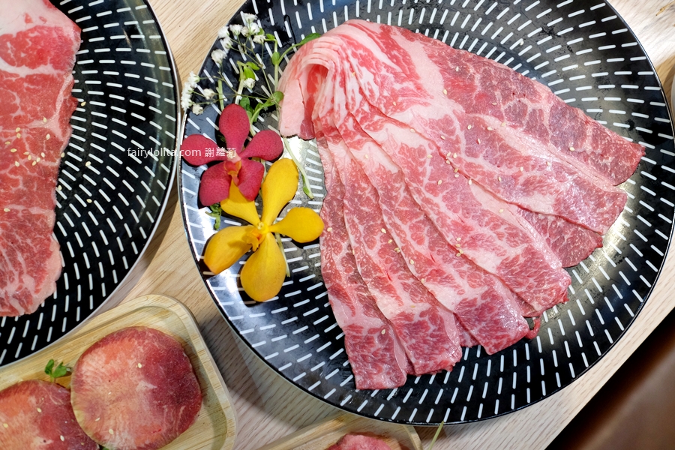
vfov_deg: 37.9
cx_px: 338
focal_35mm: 35
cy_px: 225
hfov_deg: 54.4
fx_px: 656
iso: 1600
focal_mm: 23
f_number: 2.5
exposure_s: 1/210
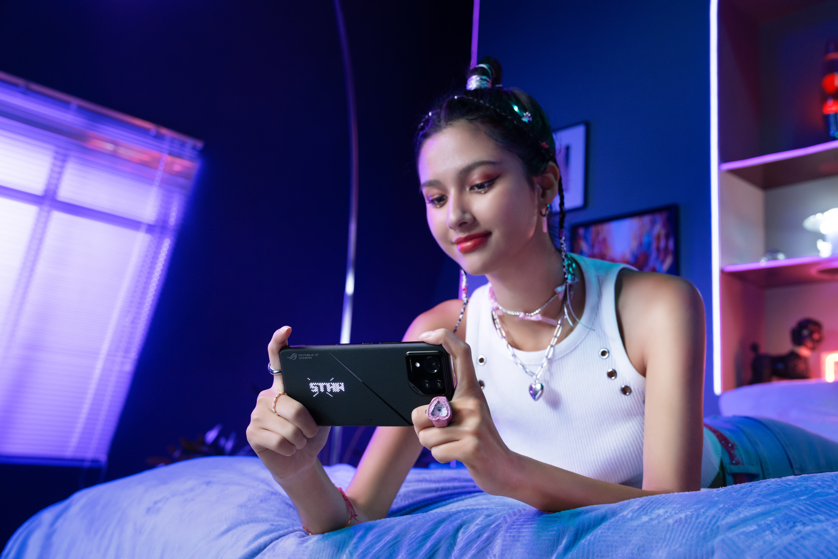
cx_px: 419
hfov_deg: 50.7
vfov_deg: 35.1
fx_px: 884
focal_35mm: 38
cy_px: 280
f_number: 5
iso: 3200
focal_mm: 38
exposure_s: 1/125
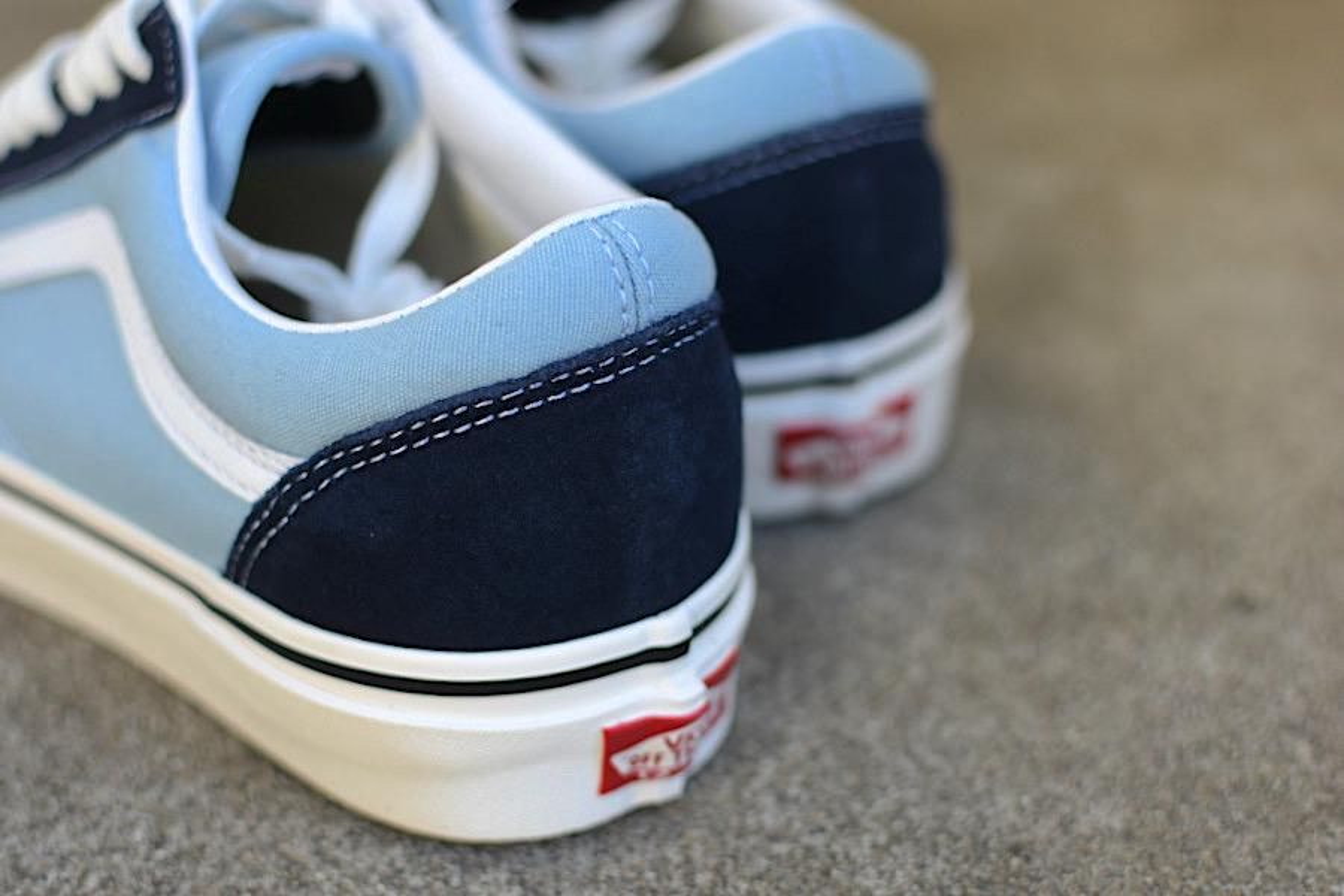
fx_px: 1960
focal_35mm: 52
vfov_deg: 25.8
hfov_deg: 37.9
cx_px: 672
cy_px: 448
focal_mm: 35
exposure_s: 1/500
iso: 100
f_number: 2.2
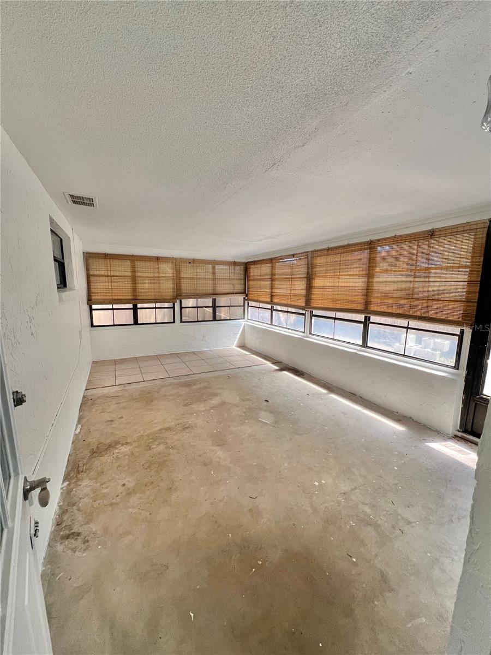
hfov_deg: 89.9
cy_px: 328
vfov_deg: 106.2
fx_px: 246
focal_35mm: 13
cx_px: 246
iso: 160
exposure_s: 1/120
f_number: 1.8
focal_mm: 1.57
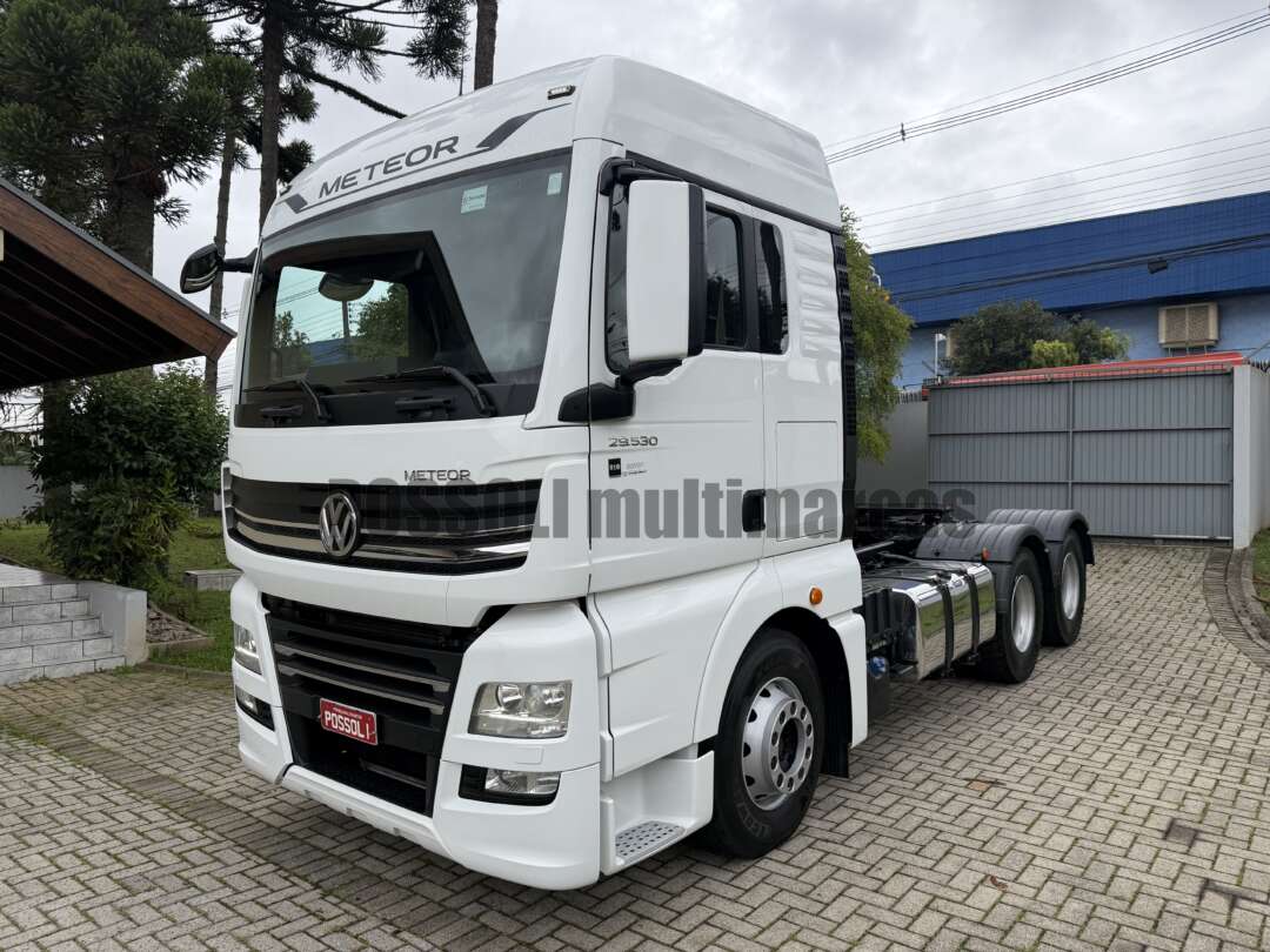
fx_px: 881
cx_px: 635
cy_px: 476
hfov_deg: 71.6
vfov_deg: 56.8
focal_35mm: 24
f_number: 1.78
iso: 100
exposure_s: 1/2525
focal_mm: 6.76
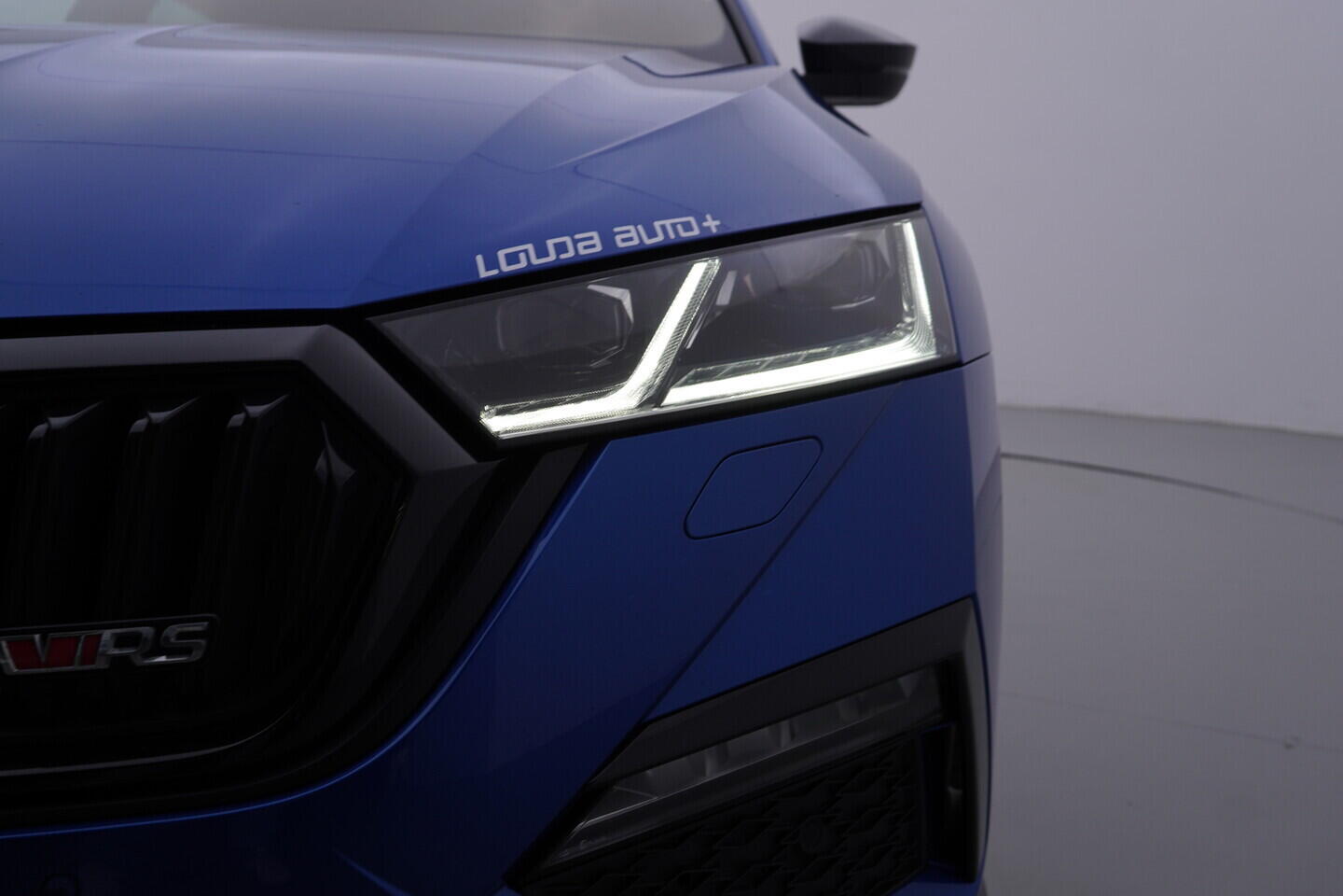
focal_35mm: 36
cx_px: 672
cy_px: 448
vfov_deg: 36.9
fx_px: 1343
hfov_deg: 53.1
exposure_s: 1/125
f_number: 5
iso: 125
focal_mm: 24
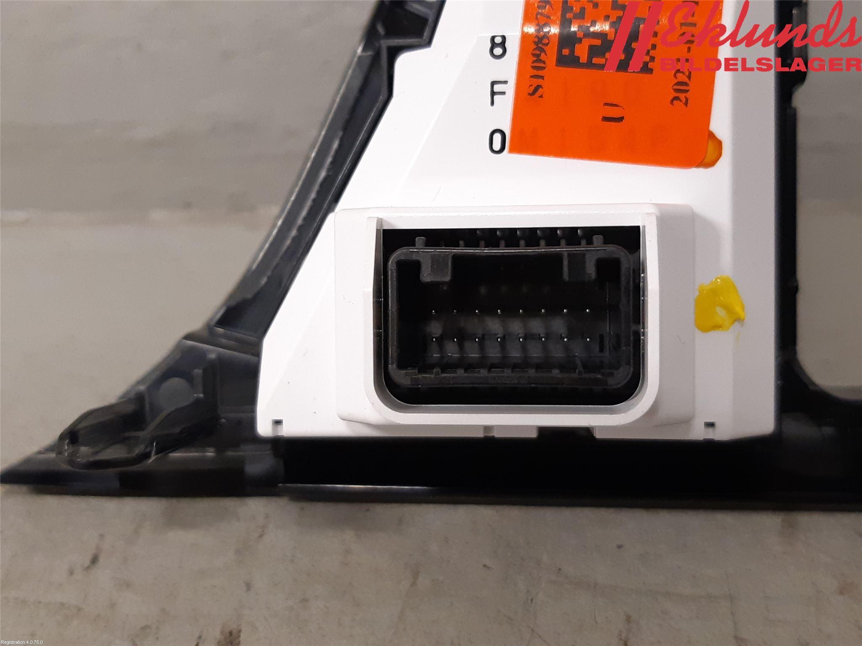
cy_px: 323
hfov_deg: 67.3
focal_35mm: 26
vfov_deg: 53.1
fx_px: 647
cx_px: 431
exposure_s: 1/50
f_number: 1.7
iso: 250
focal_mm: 3.93
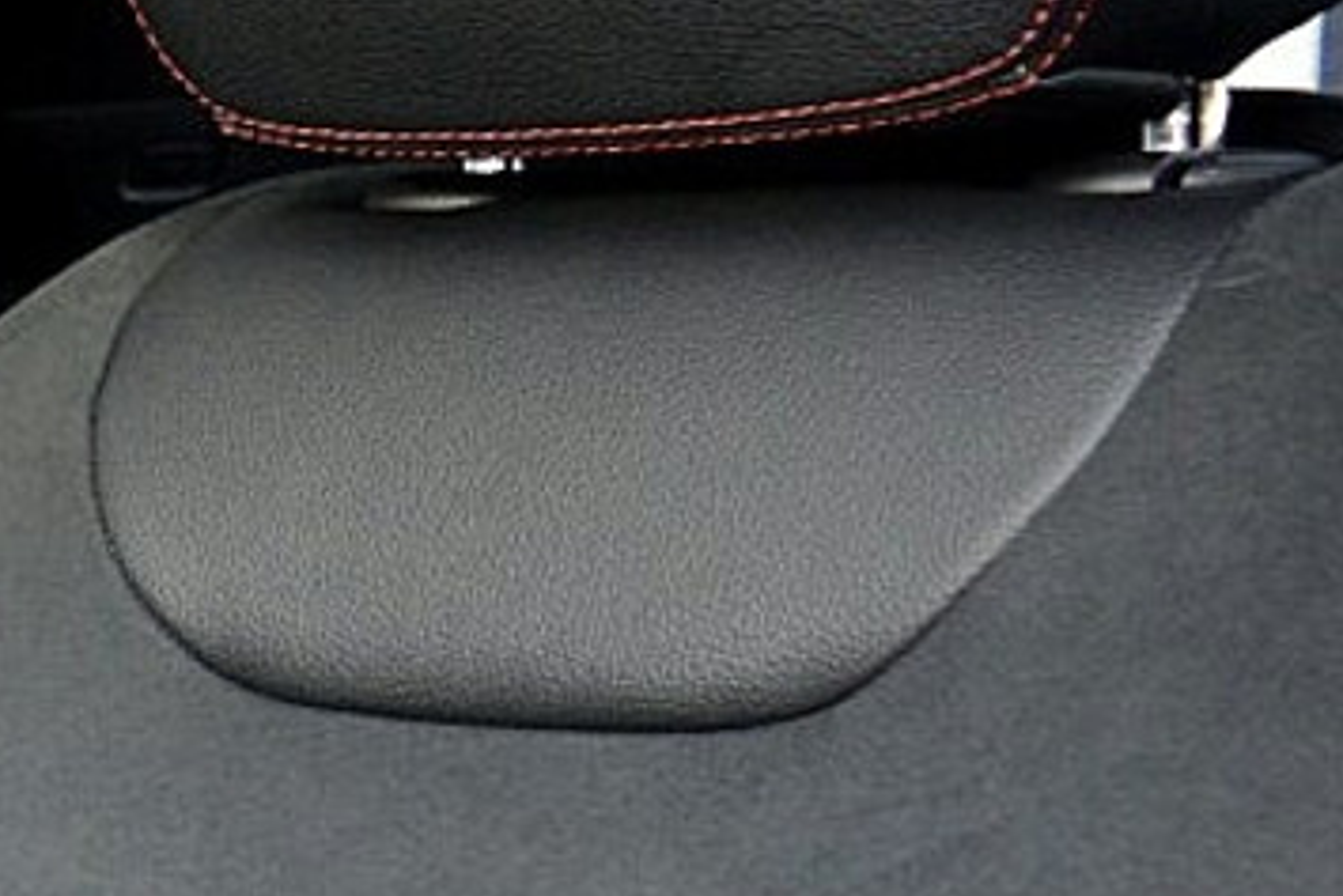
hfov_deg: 11.6
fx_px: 5449
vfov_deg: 9.1
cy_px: 1369
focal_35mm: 146
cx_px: -1884
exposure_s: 1/60
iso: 800
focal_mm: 18
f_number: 4
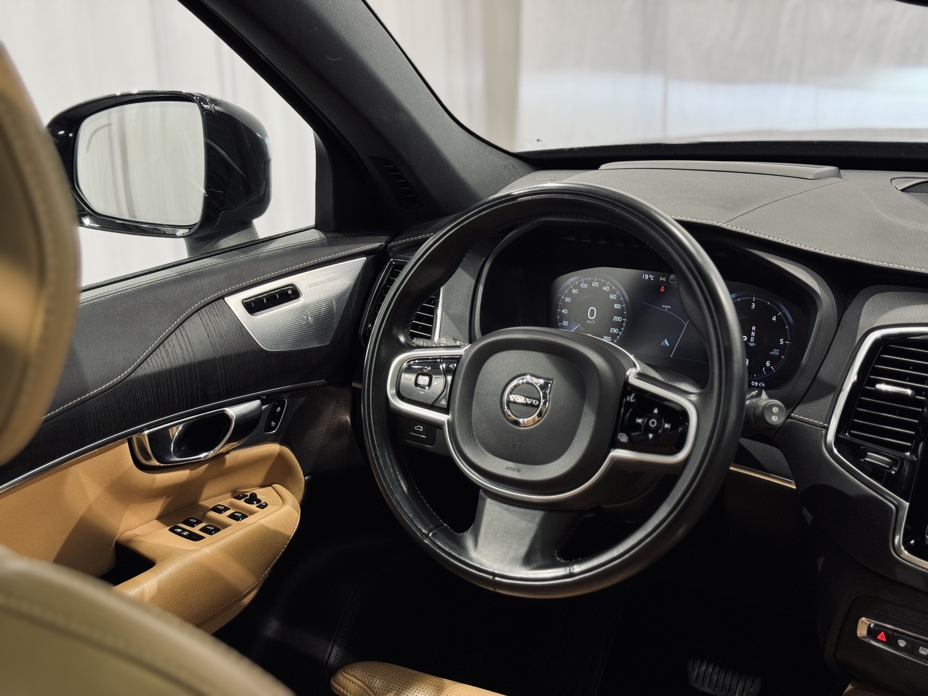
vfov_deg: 30.3
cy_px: 348
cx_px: 464
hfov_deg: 39.7
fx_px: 1287
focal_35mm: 48
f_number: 1.78
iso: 80
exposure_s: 1/50
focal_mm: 6.76
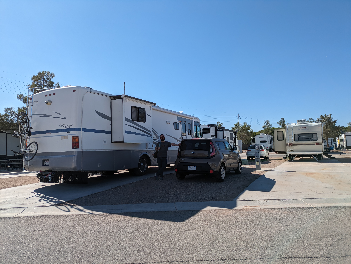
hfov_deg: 69.4
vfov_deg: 54.9
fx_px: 254
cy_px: 132
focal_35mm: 25
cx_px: 176
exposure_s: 1/2451
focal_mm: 5.43
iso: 45
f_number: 1.89
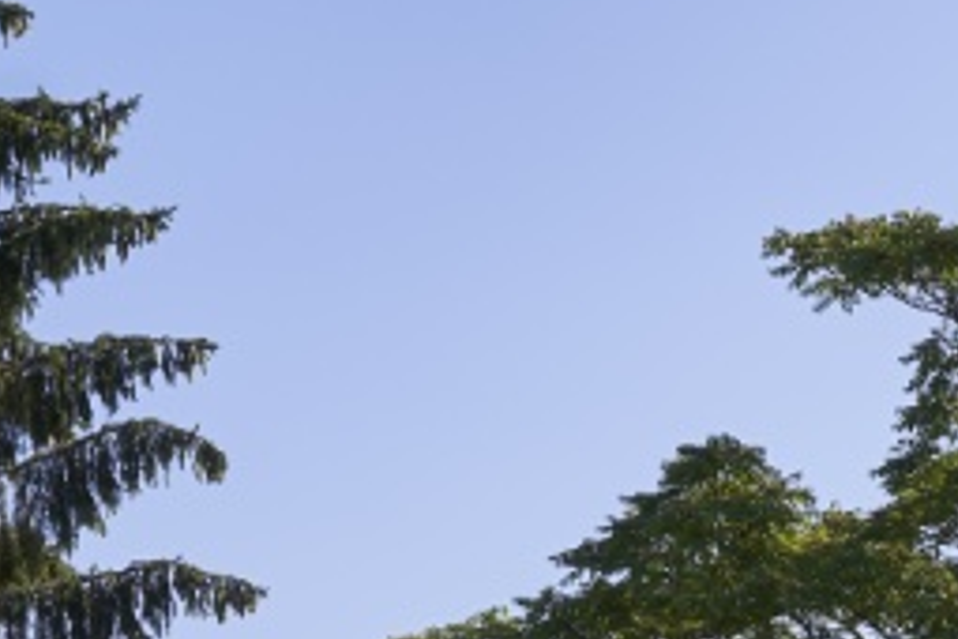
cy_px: 1641
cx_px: 1292
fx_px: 2821
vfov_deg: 10.6
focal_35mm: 106
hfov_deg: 17.9
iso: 100
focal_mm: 18
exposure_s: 1/200
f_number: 5.6
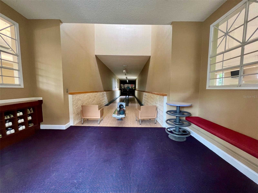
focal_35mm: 13
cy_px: 96
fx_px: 97
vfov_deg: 89.9
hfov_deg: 106.2
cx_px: 129
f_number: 1.8
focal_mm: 1.57
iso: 320
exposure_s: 1/60
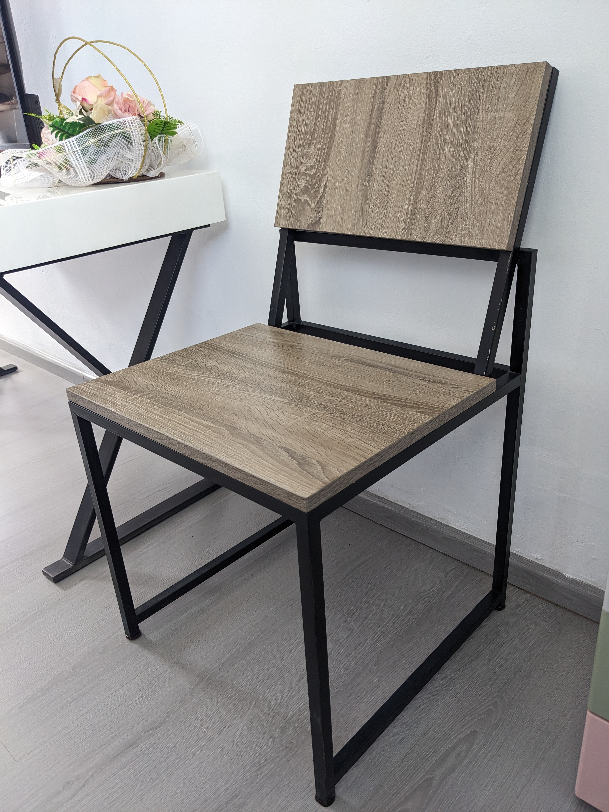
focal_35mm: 27
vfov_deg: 65.3
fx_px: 633
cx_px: 304
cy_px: 406
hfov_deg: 51.4
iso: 112
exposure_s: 1/23.8
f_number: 1.73
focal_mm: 4.38
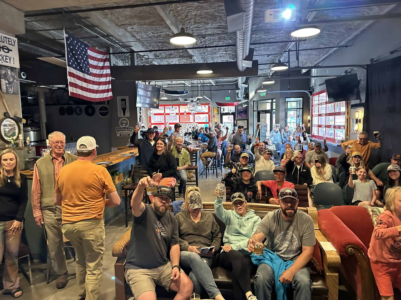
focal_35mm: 24
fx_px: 278
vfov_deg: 56.8
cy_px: 150
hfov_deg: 71.6
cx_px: 200
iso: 1000
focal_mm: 6.9
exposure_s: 1/60
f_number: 1.8
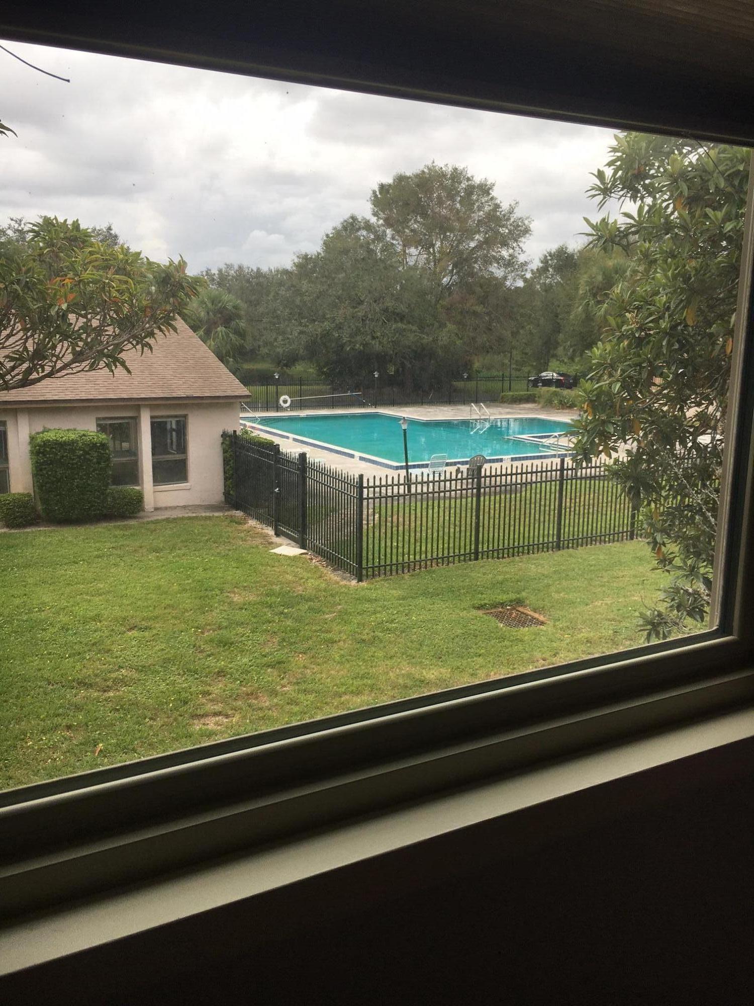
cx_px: 377
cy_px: 503
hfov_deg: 48.2
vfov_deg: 61.7
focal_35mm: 29
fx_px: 842
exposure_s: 1/478
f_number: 2.2
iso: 25
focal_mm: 4.15
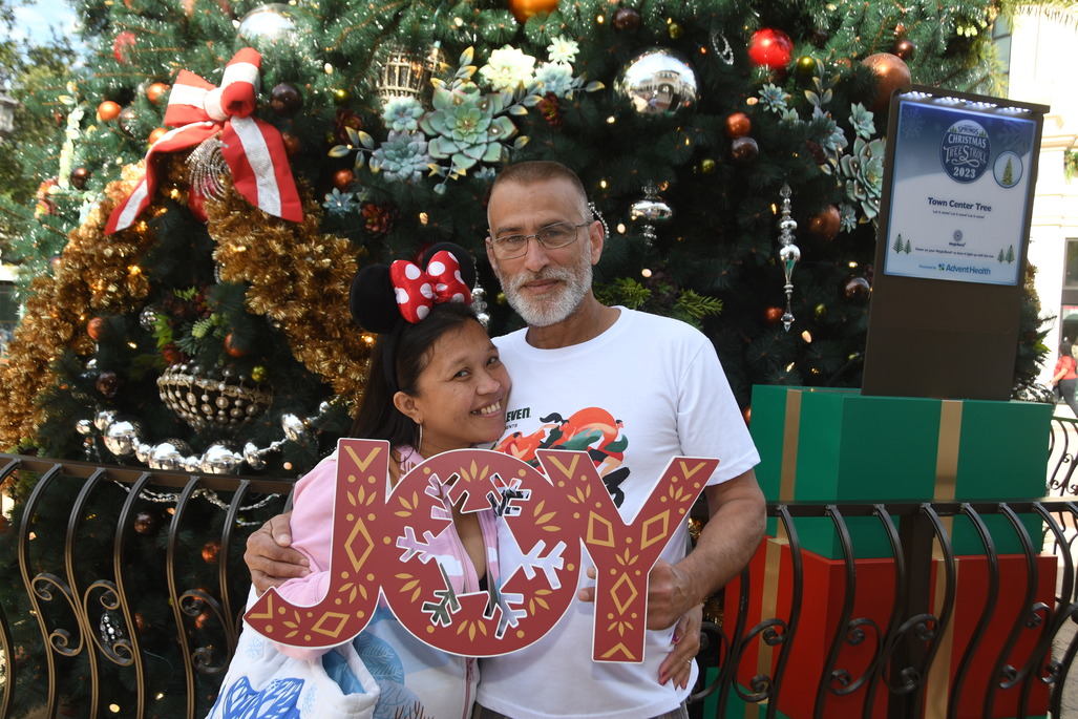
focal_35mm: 33
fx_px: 988
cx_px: 539
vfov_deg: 40.0
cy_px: 360
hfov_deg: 57.2
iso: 125
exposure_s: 1/200
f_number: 5.6
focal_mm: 22
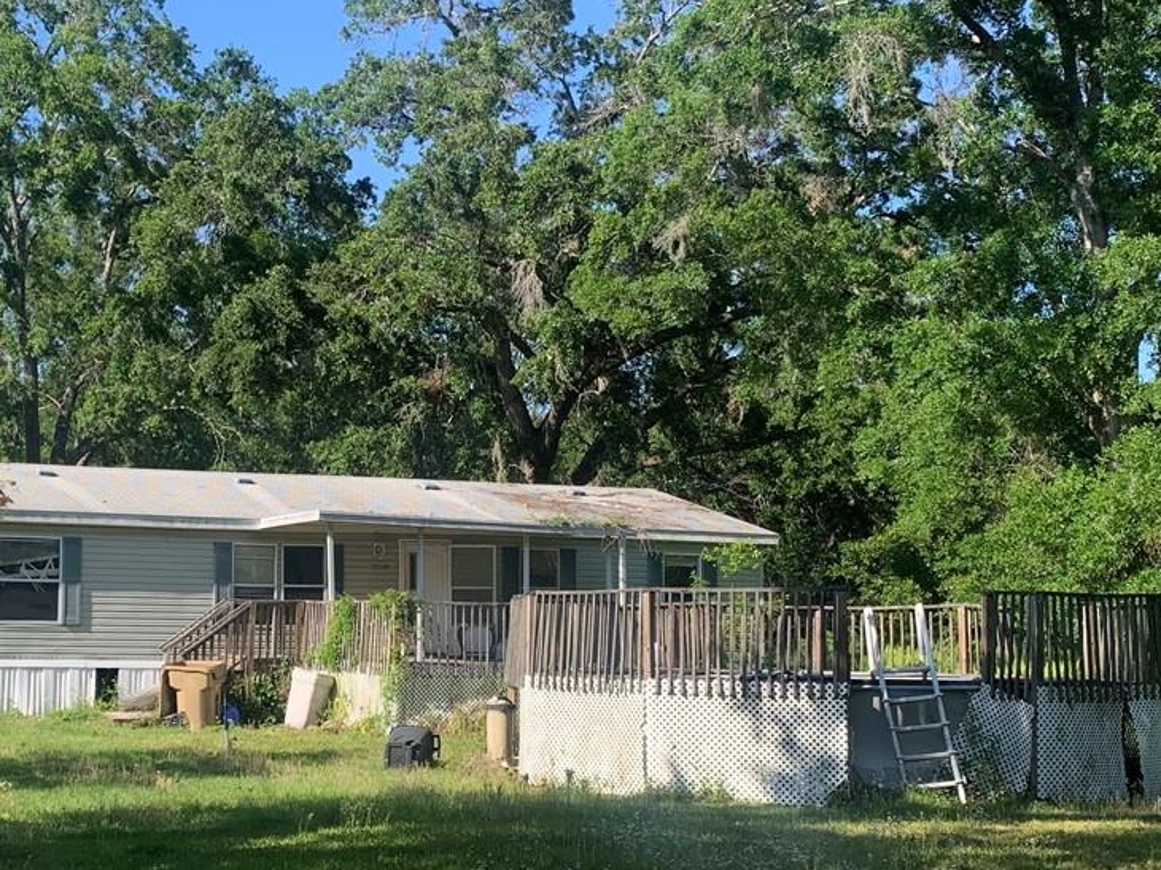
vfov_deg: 25.6
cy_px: 541
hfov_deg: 33.2
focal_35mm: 57
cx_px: 305
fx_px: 1911
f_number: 1.8
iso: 25
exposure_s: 1/887
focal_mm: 4.25
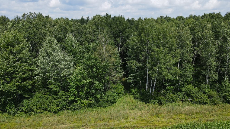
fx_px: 165
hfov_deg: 69.8
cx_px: 112
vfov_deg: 42.8
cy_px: 73
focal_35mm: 27
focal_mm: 4.5
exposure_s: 1/640
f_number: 2.8
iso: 100
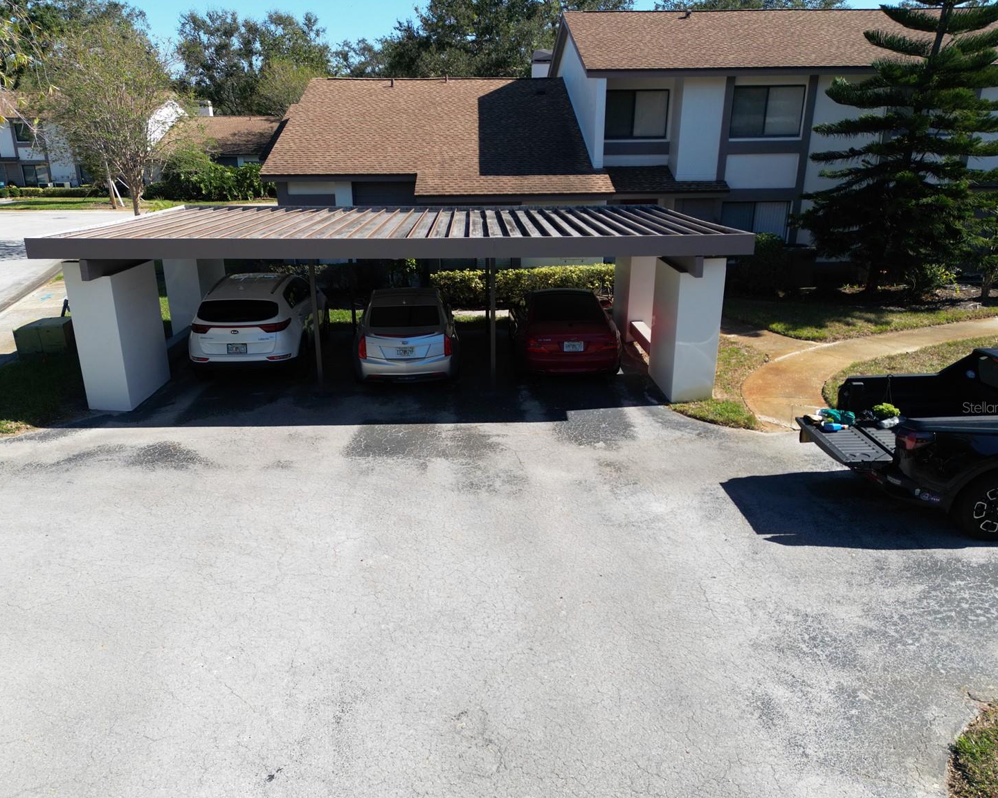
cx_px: 474
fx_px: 768
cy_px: 407
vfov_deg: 54.9
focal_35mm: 26
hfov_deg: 66.0
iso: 120
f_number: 1.7
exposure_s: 1/2000
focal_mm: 6.72
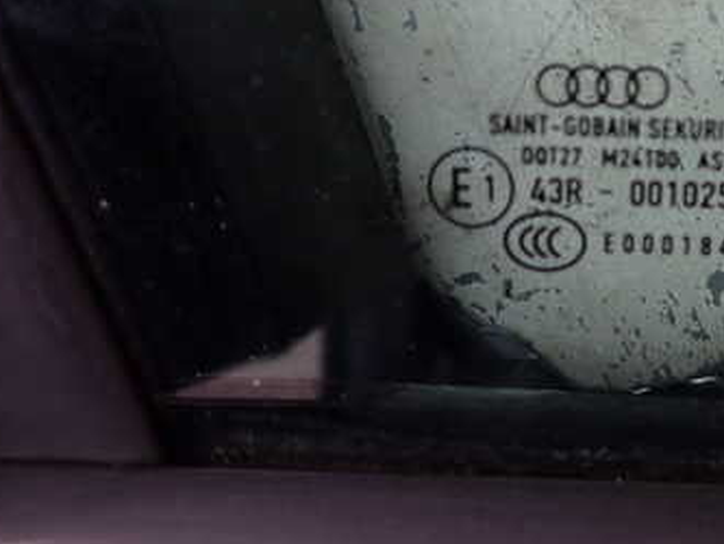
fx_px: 1130
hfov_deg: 34.0
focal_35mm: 54
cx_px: 620
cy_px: 222
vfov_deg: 27.0
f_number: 2.3
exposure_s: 1/60
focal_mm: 5.4
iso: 160
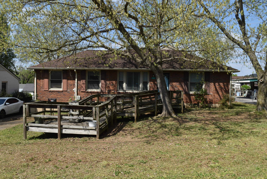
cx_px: 134
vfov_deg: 40.0
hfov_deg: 57.2
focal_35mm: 33
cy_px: 90
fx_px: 245
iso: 125
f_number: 8
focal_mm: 22
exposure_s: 1/250
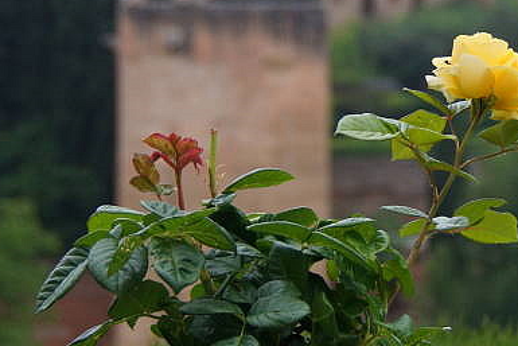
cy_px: 59
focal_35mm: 187
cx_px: 474
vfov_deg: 7.3
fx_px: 2692
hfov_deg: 10.9
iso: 640
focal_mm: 60
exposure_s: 1/100
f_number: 5
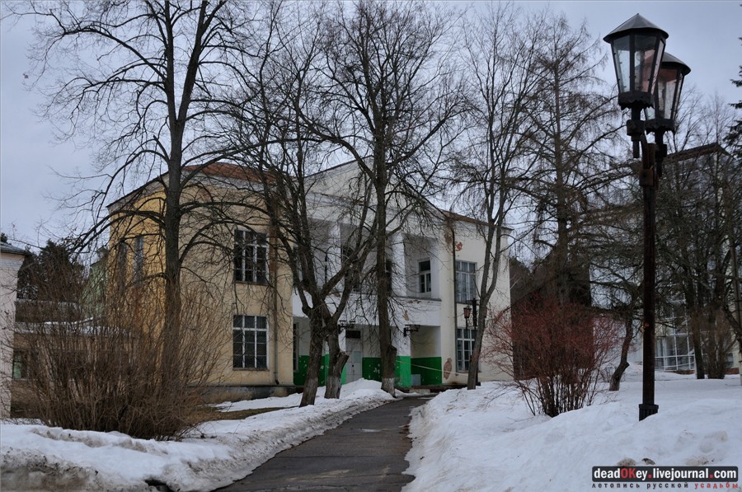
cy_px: 246
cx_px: 371
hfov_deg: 53.2
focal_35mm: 36
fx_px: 741
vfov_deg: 36.8
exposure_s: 1/320
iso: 200
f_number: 7.1
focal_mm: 24
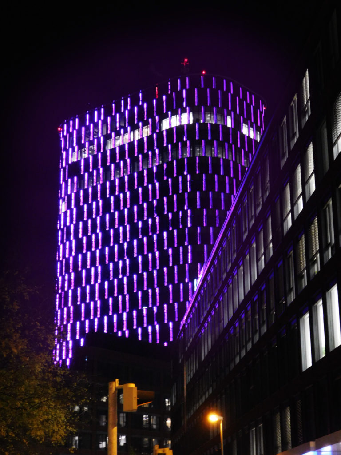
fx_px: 867
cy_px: 228
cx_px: 170
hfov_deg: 22.3
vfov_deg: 29.4
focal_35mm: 66
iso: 800
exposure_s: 1/6
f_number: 4.2
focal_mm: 11.7
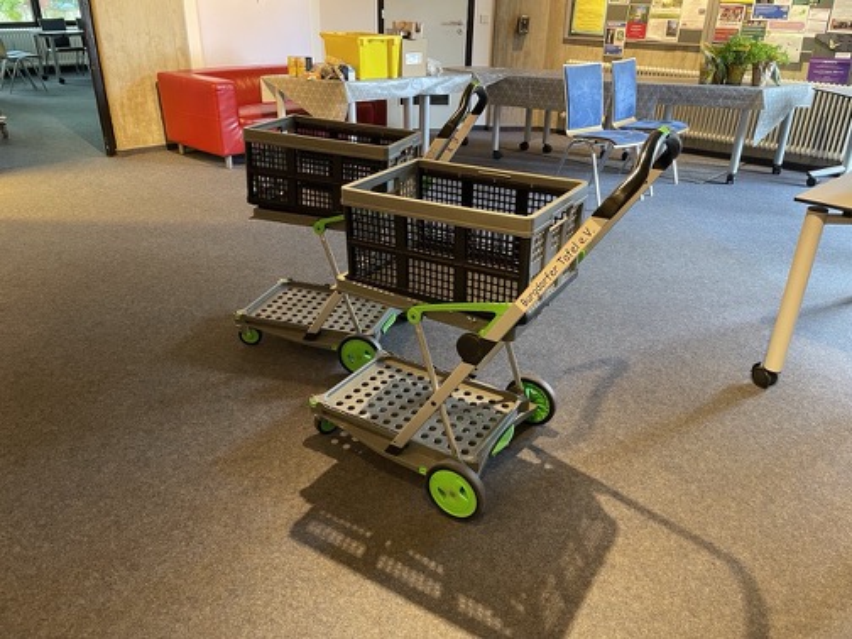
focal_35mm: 26
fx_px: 640
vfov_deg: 53.1
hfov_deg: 67.3
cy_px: 320
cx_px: 426
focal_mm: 4.2
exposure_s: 1/50
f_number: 1.6
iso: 400
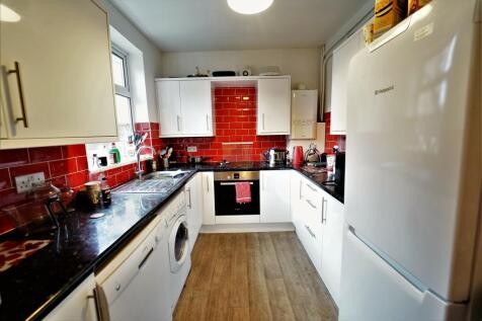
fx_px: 187
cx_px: 241
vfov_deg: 81.2
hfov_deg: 104.3
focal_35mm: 14
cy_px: 160
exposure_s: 1/40
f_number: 3.5
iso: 3200
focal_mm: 14
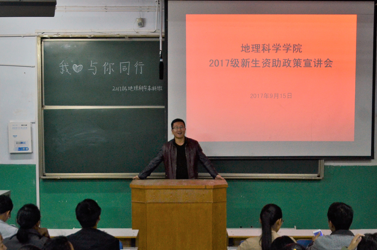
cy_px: 145
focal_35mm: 59
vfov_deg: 22.9
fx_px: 617
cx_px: 190
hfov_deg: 34.0
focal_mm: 30
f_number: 4.2
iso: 1000
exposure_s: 1/100
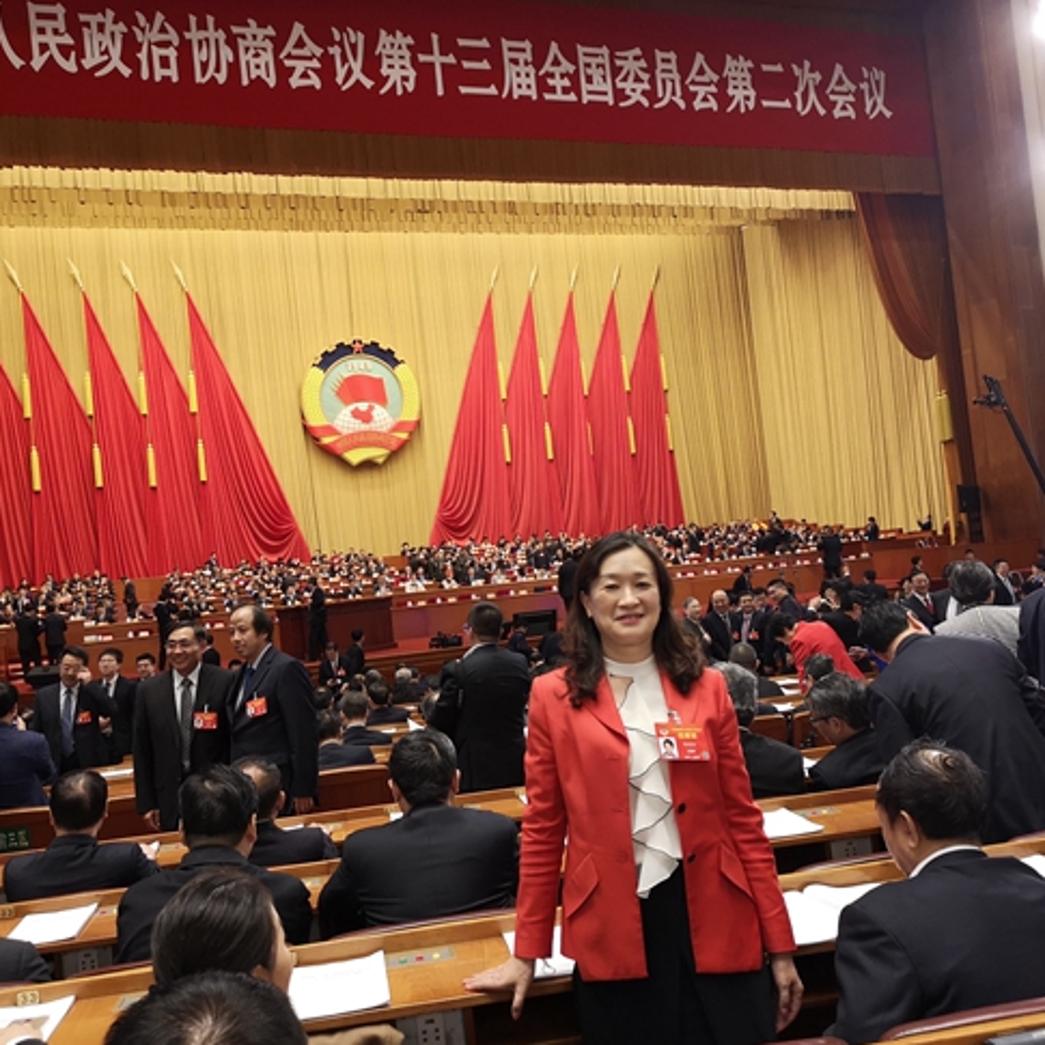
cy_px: 524
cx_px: 496
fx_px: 1093
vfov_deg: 51.1
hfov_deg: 51.1
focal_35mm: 32
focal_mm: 3.95
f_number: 1.8
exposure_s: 1/100
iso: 320
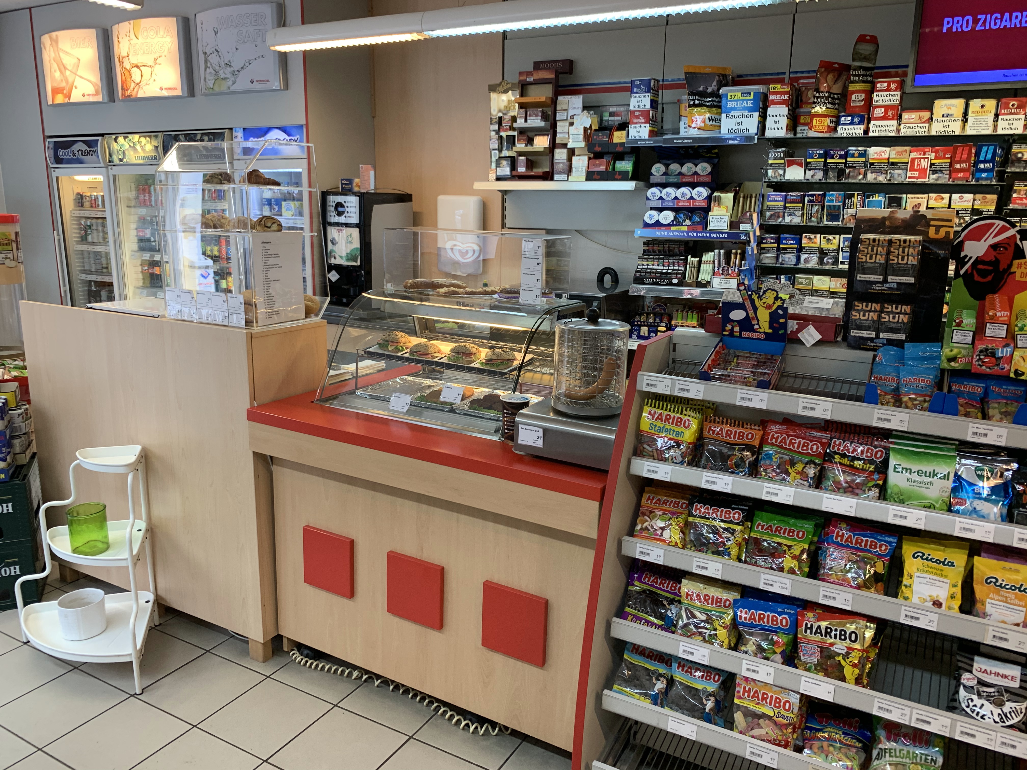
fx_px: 771
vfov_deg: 53.1
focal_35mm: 26
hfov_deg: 67.3
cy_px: 385
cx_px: 514
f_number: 1.8
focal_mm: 4.25
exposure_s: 1/50
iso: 64
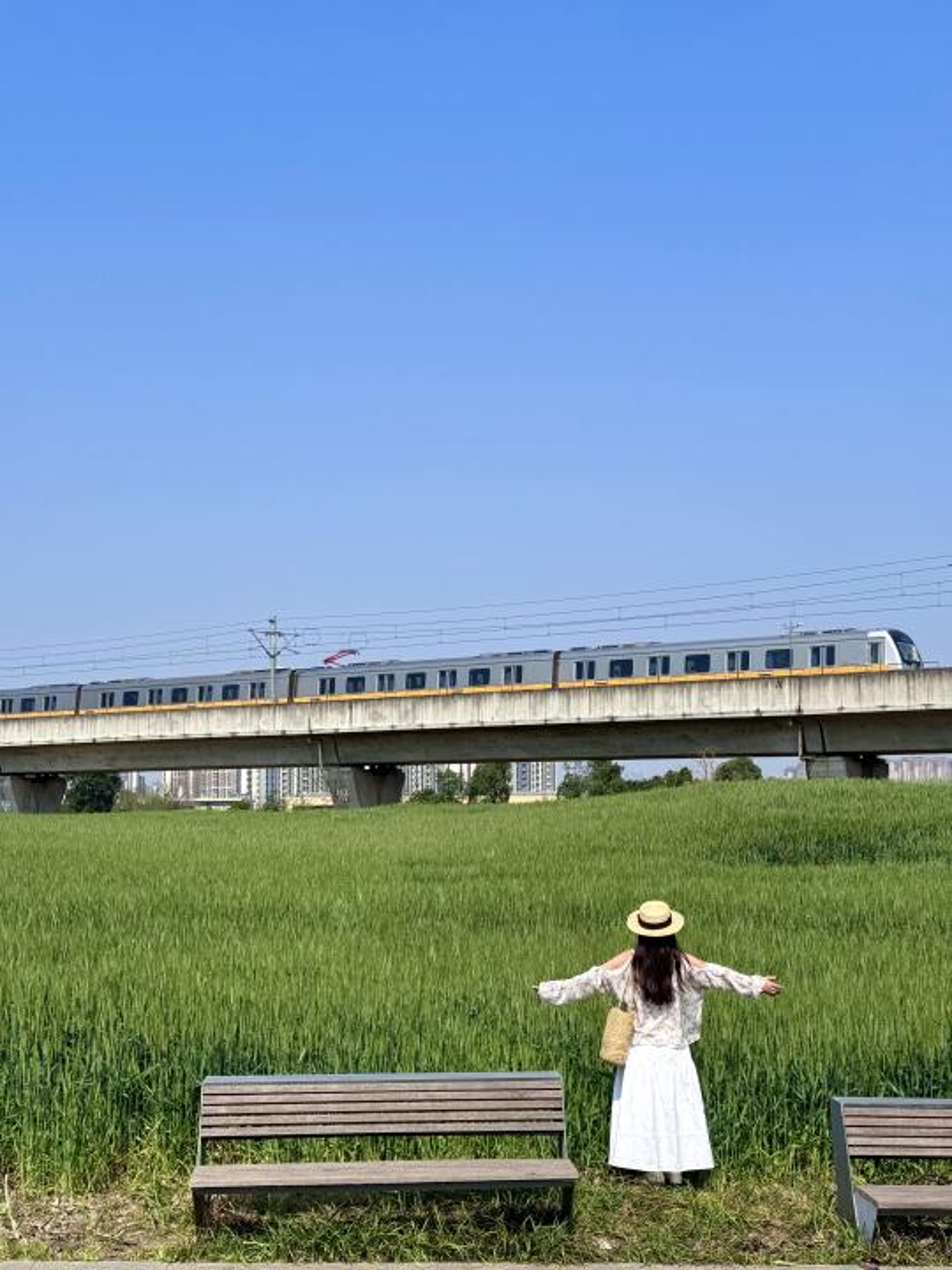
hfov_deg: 30.3
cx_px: 476
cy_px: 635
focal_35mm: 48
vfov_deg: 39.7
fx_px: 1760
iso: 64
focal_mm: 6.86
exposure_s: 1/4049
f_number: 1.78
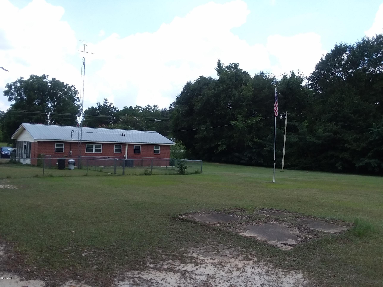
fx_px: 321
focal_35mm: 29
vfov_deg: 48.2
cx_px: 192
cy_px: 144
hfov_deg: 61.7
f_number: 1.9
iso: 40
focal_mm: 2.47
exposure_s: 1/1157
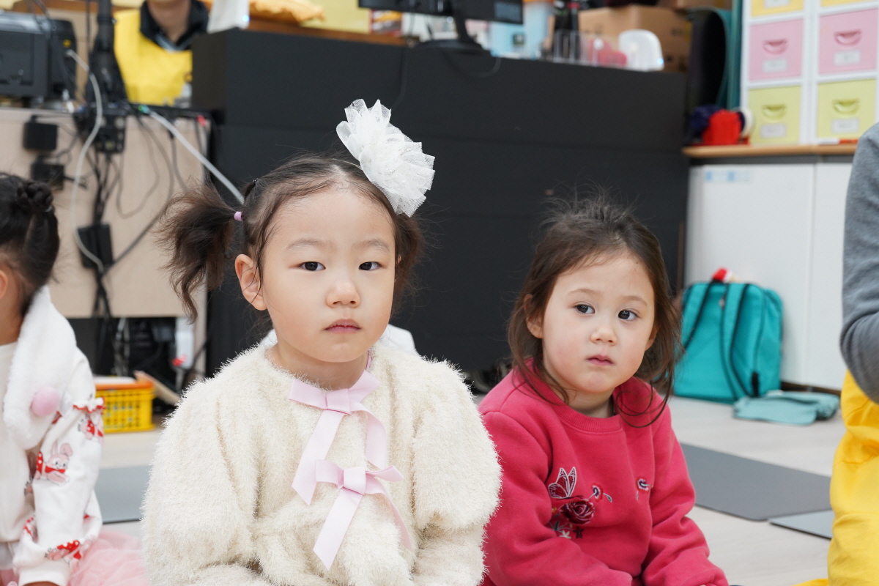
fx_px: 1465
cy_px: 293
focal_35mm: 60
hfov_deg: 33.4
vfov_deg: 22.6
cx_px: 440
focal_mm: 60
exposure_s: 1/50
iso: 2500
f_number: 7.1
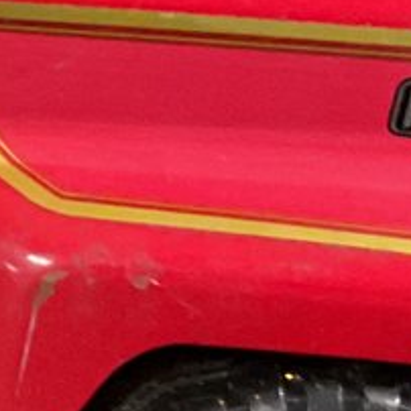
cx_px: -628
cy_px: 251
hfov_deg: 8.3
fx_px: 2579
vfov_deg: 9.1
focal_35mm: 192
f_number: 1.8
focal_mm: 3
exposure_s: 1/25
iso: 320
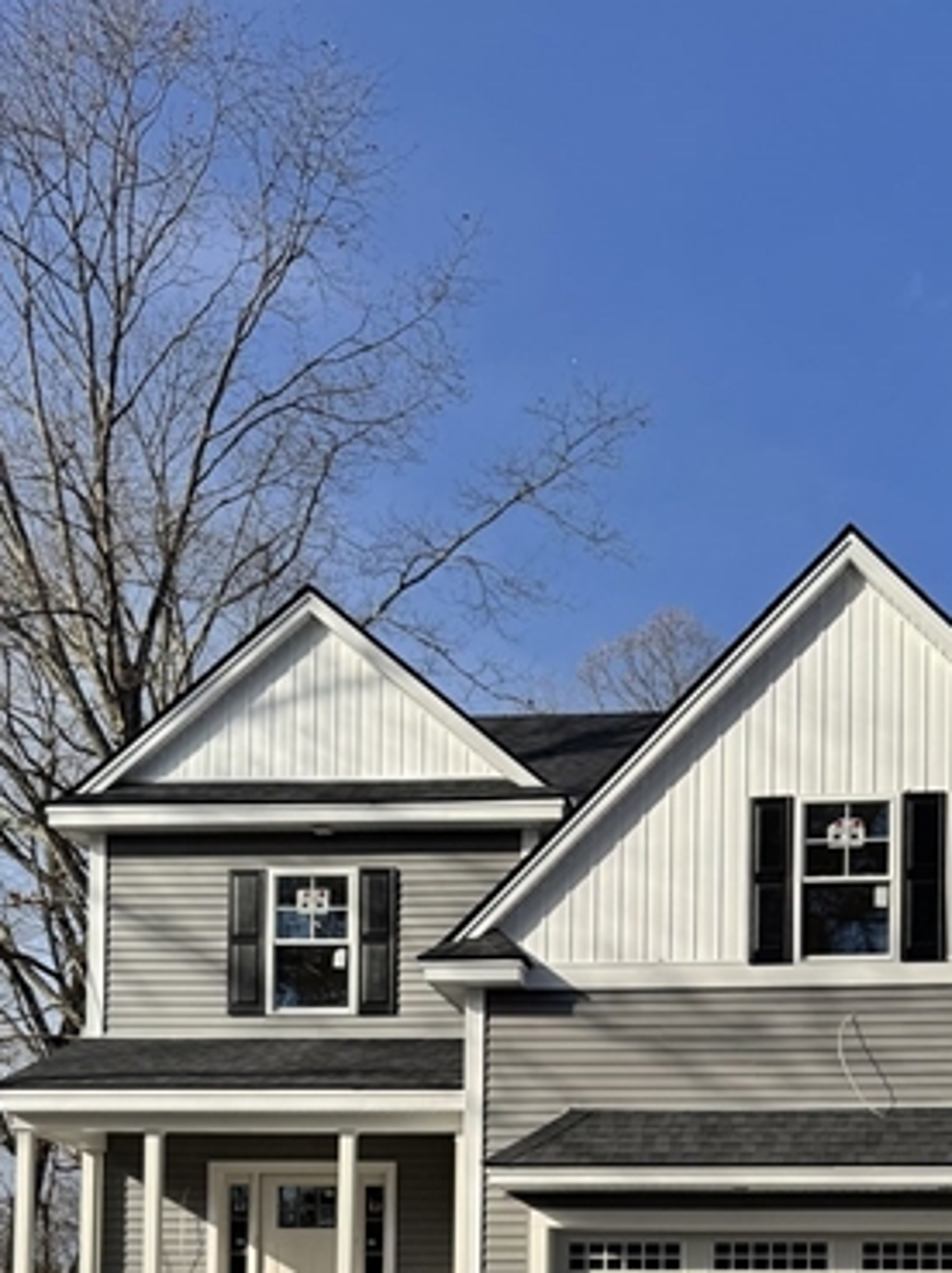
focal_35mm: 50
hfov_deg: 28.7
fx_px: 1837
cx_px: 697
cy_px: 1311
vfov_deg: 34.3
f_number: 1.78
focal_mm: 6.76
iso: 80
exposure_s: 1/9009
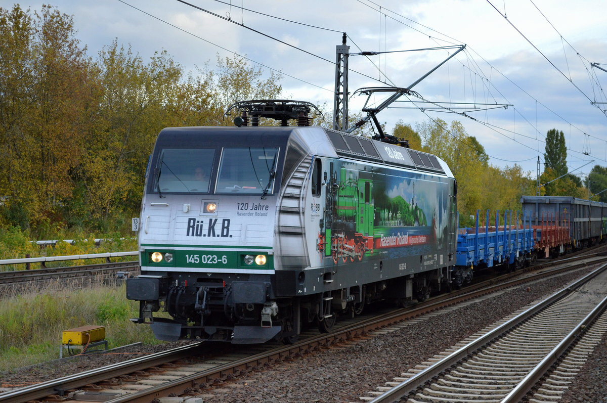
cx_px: 304
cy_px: 202
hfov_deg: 24.6
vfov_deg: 16.5
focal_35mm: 82
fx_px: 1389
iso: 560
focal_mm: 55
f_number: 5.6
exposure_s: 1/500
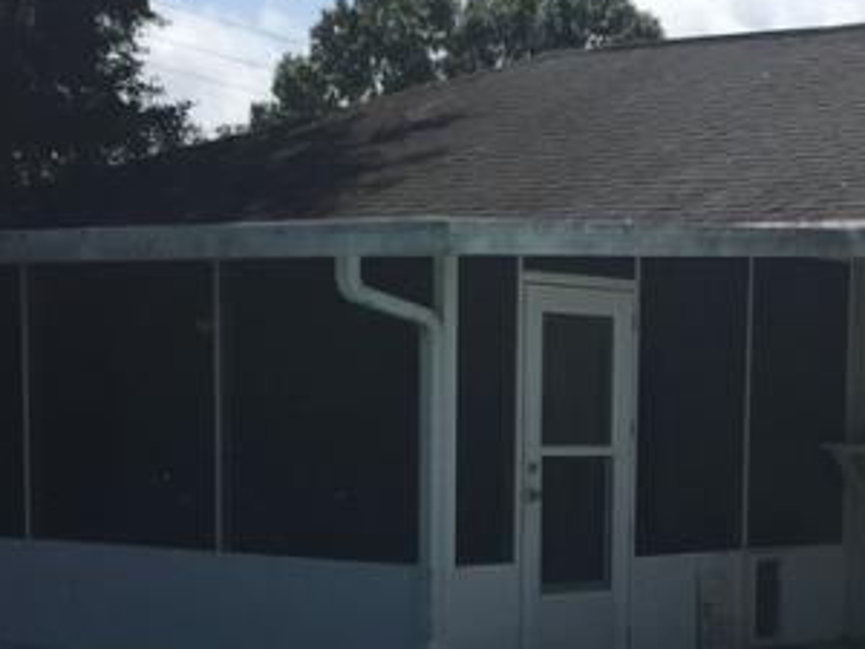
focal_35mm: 99
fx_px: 2474
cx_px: 680
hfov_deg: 19.6
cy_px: 718
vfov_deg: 14.6
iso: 32
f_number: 2.2
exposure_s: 1/2825
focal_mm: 4.15
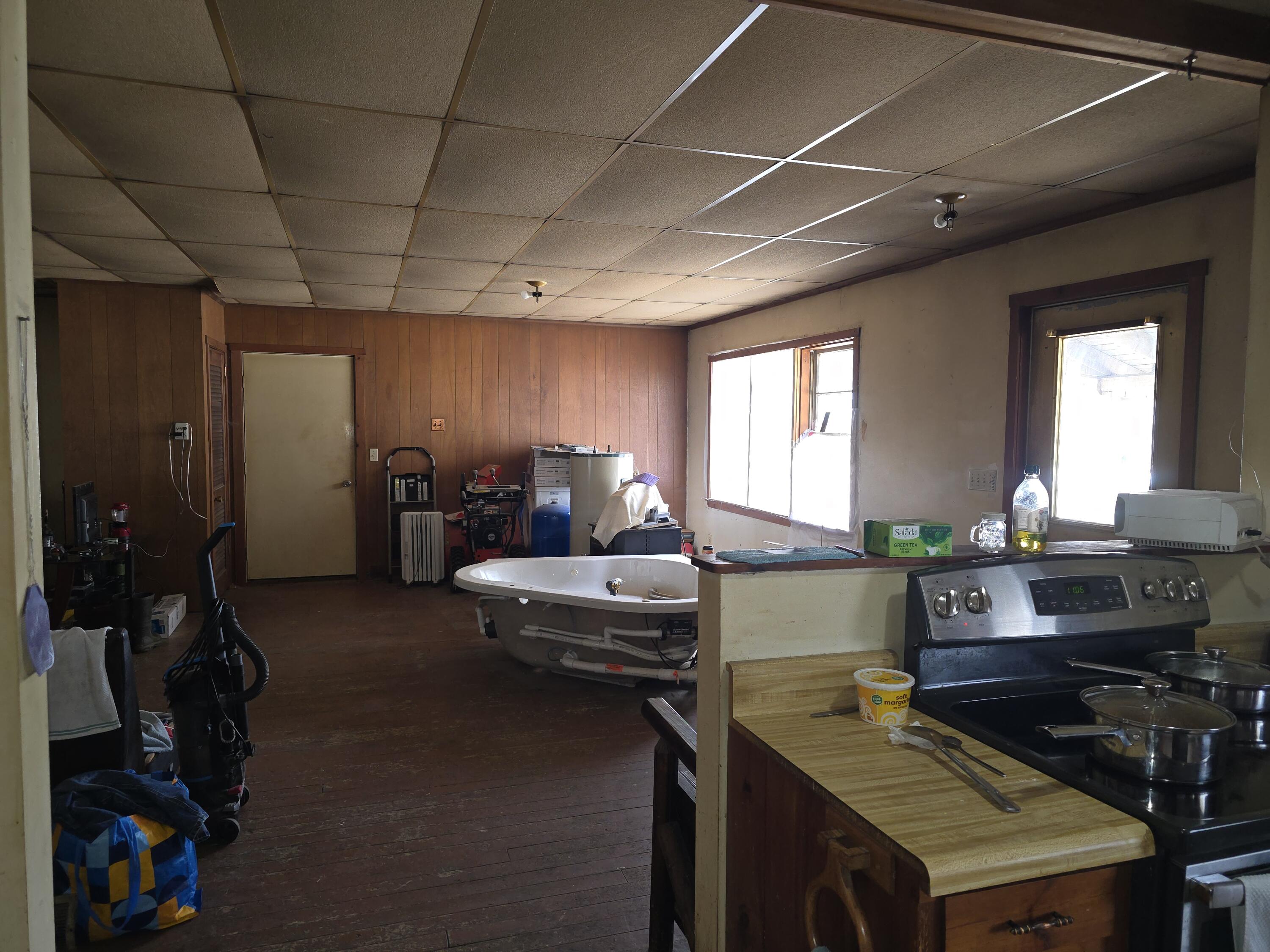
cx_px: 635
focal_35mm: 23
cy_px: 476
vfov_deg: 58.9
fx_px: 844
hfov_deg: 73.9
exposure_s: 1/60
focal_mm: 6.3
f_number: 1.7
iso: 125
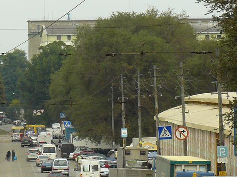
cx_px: 7
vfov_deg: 4.6
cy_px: 153
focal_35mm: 324
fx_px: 2218
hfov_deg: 6.1
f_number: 5
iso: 200
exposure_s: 1/320
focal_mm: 26.2
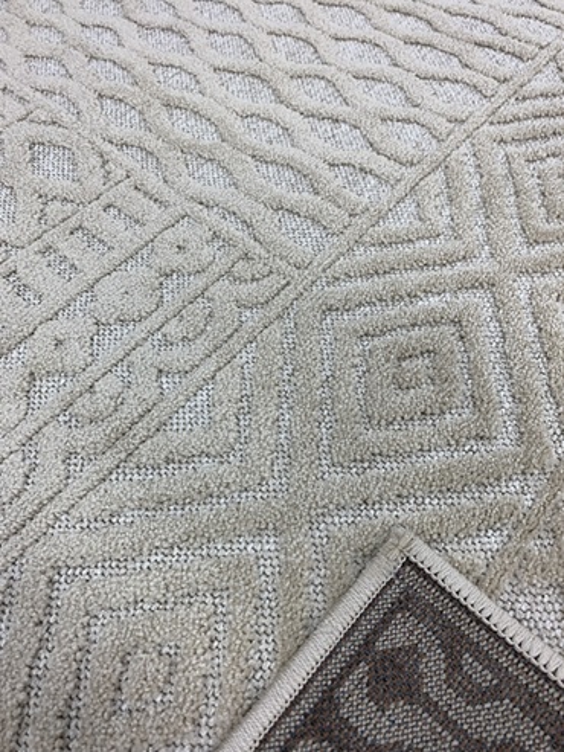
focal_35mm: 26
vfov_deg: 67.3
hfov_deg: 53.1
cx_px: 282
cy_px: 376
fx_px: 565
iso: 50
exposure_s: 1/100
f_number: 1.8
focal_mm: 4.25
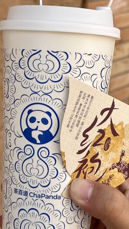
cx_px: 54
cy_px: 117
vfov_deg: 29.4
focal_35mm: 72
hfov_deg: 16.7
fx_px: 438
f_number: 1.78
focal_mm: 6.86
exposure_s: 1/571
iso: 64
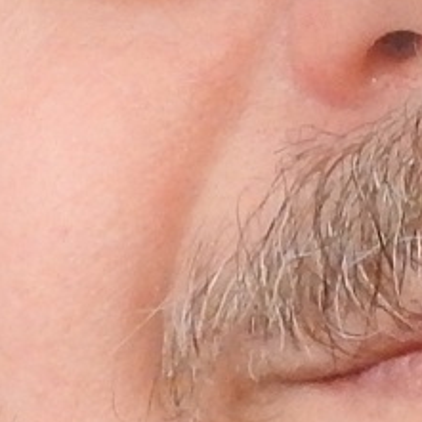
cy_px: -20
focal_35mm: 965
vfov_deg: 1.8
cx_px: 435
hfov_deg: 1.8
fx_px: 13310
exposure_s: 1/20
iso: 800
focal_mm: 18.8
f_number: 4.8
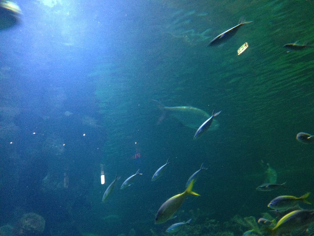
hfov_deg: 55.4
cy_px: 118
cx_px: 157
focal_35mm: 33
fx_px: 299
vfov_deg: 42.9
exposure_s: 1/17
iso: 400
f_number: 2.4
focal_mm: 4.12
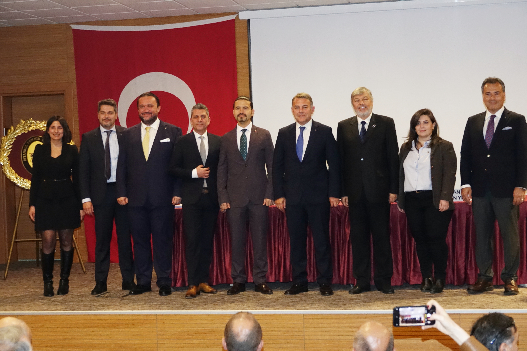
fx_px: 951
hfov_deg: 31.0
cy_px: 176
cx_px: 264
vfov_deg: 20.9
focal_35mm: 65
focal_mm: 23.95
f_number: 3.5
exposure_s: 1/60
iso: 1250
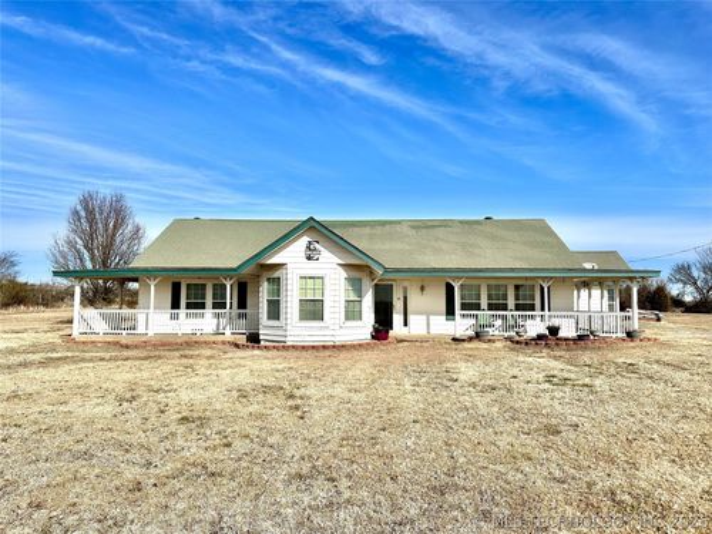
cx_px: 356
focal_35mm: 24
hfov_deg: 71.6
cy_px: 267
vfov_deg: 56.8
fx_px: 494
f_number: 1.78
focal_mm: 6.86
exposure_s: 1/8929
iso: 80
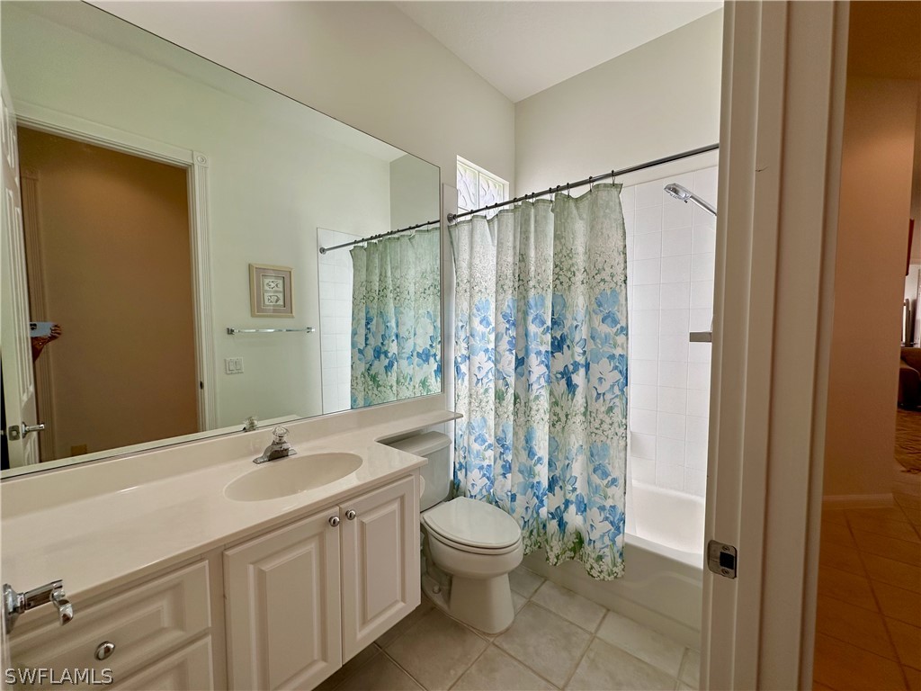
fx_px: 372
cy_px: 346
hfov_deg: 102.1
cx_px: 460
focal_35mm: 14
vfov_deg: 85.7
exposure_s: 1/143
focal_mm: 2.22
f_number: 2.2
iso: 40
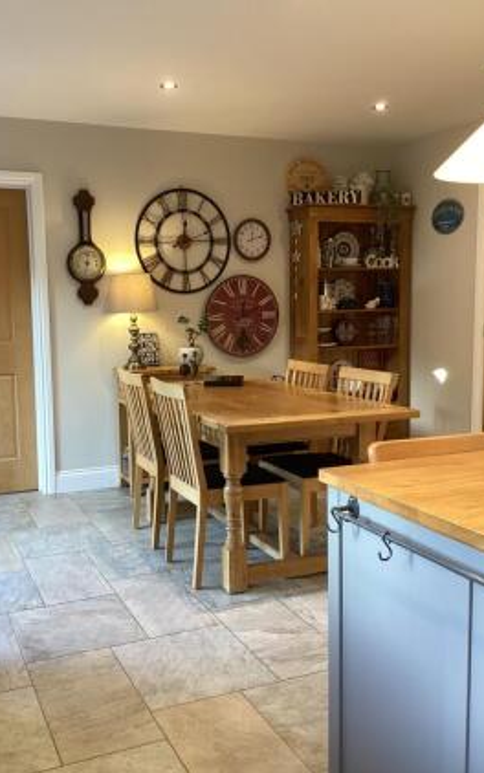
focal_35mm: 34
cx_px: 192
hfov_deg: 37.1
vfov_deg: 56.7
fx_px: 717
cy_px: 386
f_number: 2.4
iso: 125
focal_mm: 3.3
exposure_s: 1/50
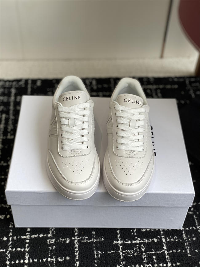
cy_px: 134
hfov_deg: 28.0
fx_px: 400
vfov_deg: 36.8
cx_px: 100
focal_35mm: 52
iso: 20
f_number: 2
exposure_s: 1/269
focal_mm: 6
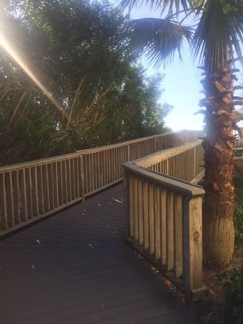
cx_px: 122
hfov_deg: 48.2
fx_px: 271
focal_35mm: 29
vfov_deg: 61.7
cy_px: 162
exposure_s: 1/573
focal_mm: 4.15
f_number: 2.2
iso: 32
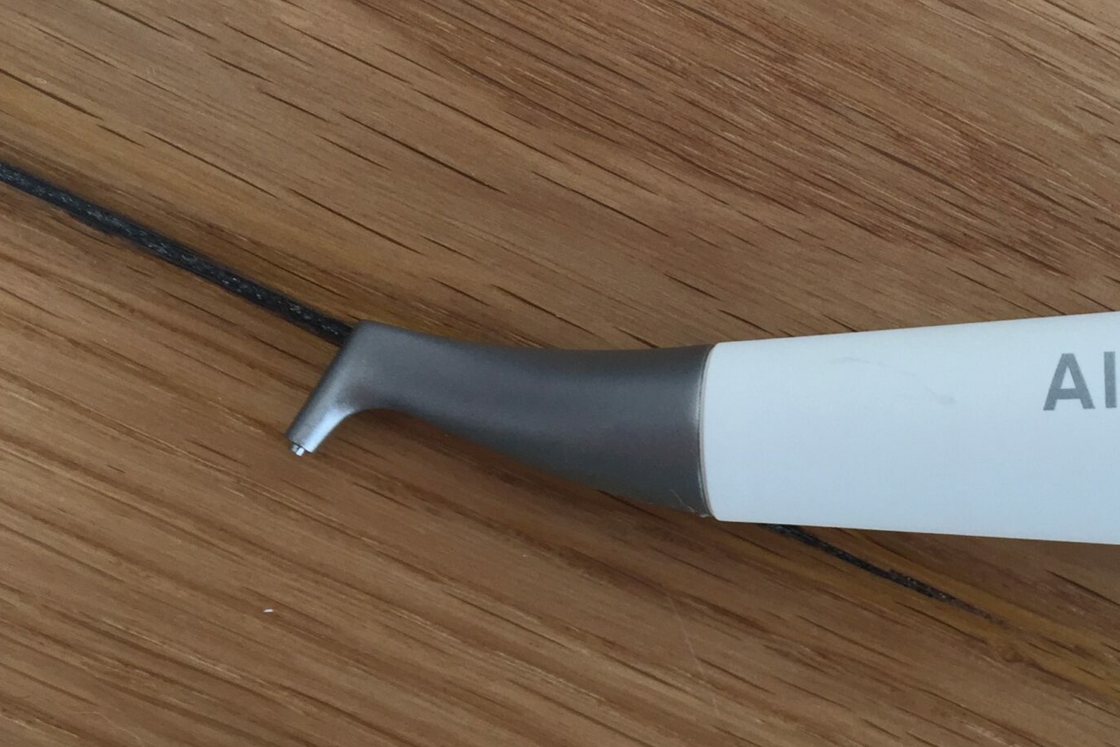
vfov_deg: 24.1
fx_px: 1742
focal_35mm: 56
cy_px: 288
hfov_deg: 33.7
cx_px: 1008
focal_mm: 4.15
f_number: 2.2
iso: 50
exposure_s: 1/100
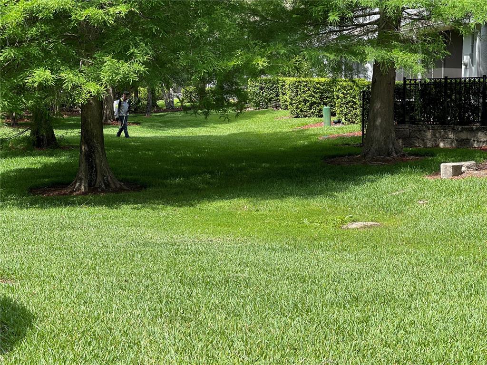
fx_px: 900
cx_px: 244
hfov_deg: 30.3
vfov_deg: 22.9
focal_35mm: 64
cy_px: 182
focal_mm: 7.5
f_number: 2.2
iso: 32
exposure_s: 1/508
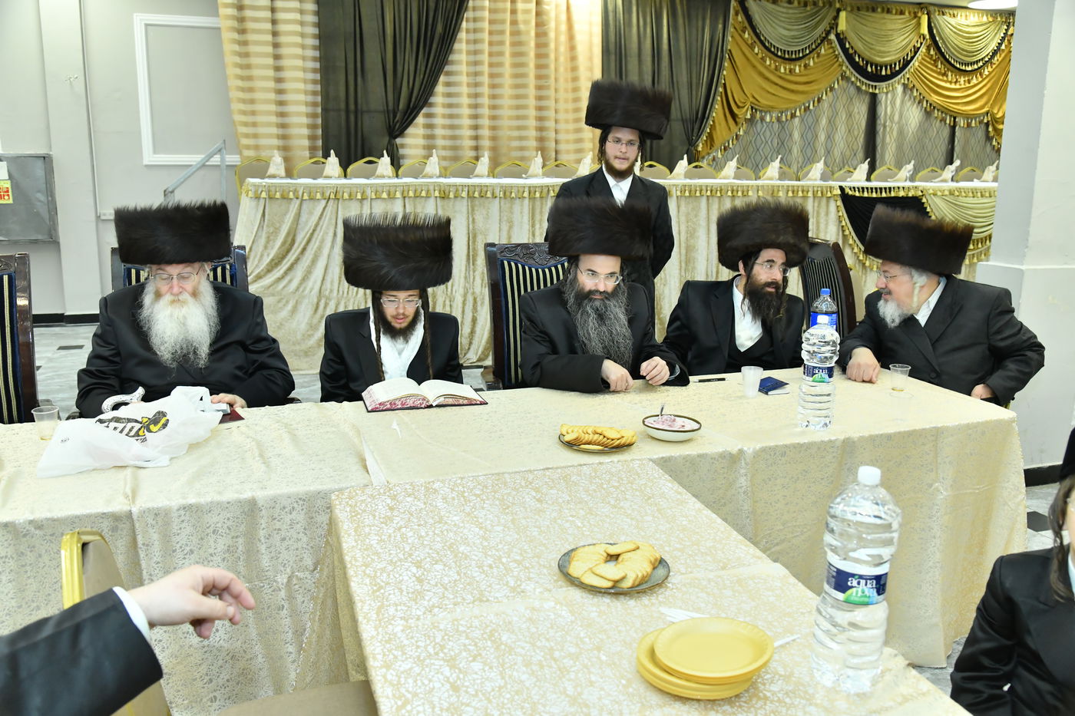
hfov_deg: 60.3
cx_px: 538
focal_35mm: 31
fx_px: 926
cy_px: 358
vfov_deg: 42.3
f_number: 5.6
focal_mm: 31
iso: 4000
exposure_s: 1/250
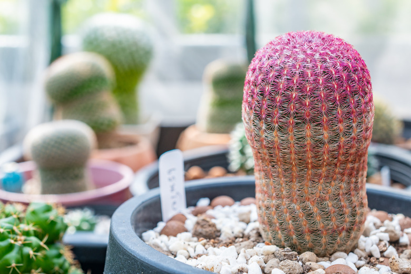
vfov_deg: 22.6
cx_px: 206
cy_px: 137
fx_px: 685
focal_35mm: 60
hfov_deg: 33.4
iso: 320
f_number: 8
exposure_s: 1/200
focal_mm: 40
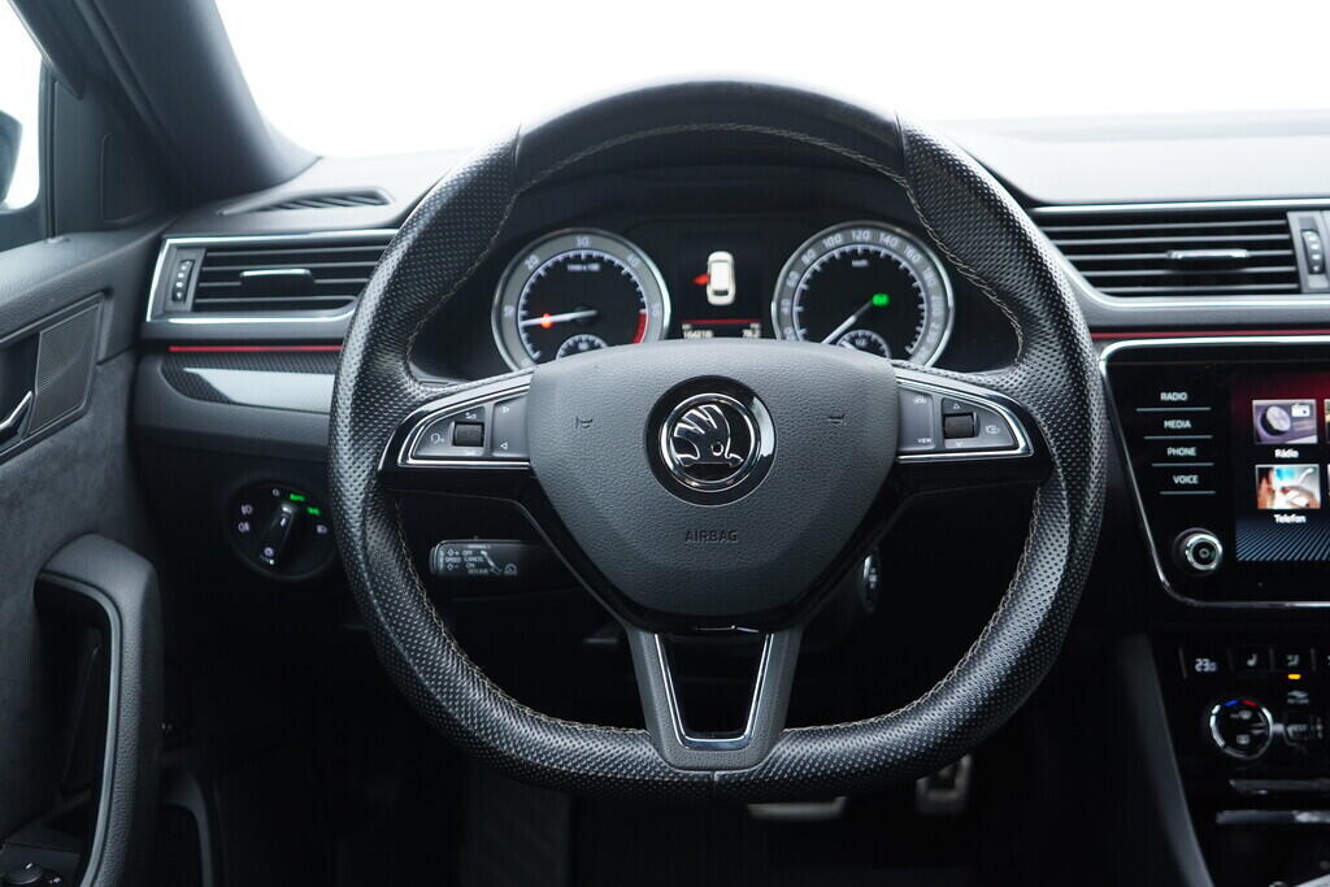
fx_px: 1330
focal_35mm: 36
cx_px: 665
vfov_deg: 36.9
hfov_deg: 53.1
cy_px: 444
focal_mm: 24
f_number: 2.8
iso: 400
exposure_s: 1/40
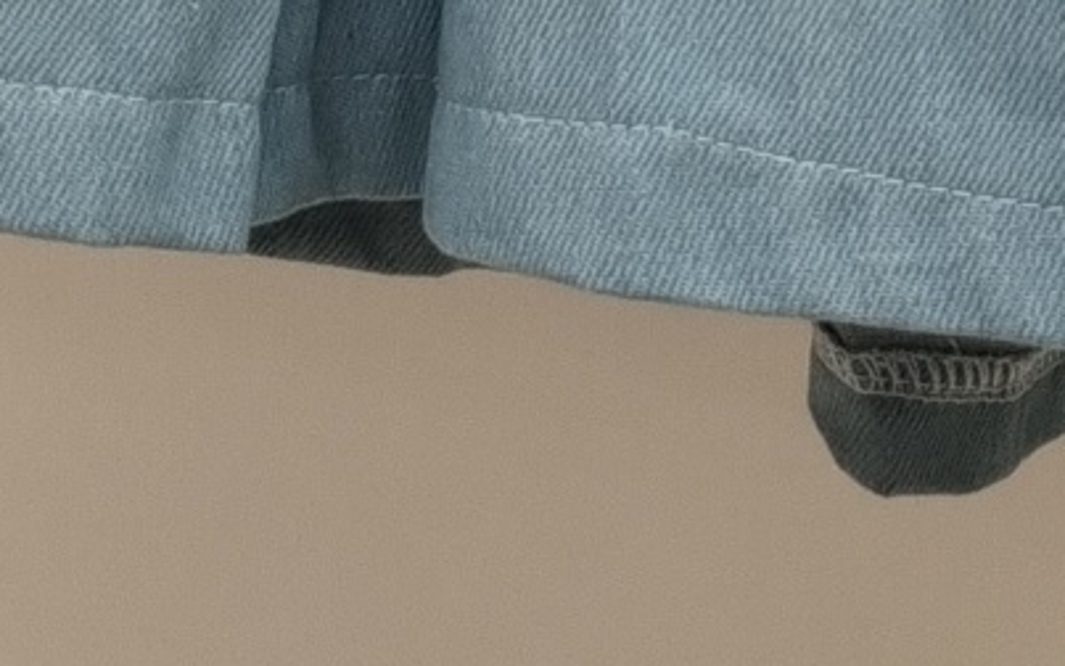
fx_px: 5312
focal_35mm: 183
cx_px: 970
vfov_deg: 6.8
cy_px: -938
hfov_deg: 11.4
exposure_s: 1/120
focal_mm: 4.75
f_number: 1.8
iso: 249
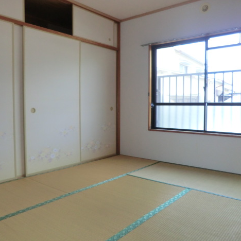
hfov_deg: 55.6
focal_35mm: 29
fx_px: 228
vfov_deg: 55.6
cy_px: 119
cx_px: 122
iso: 100
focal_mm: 4.3
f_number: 3.2
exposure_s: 1/60
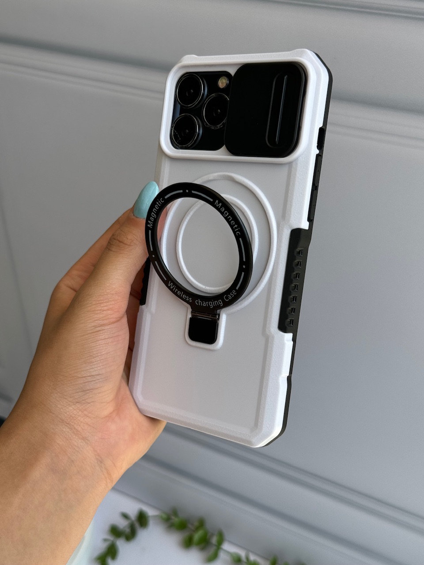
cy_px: 282
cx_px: 212
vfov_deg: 39.7
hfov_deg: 30.3
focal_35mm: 48
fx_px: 784
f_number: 1.78
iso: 64
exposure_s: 1/693
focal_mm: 6.76
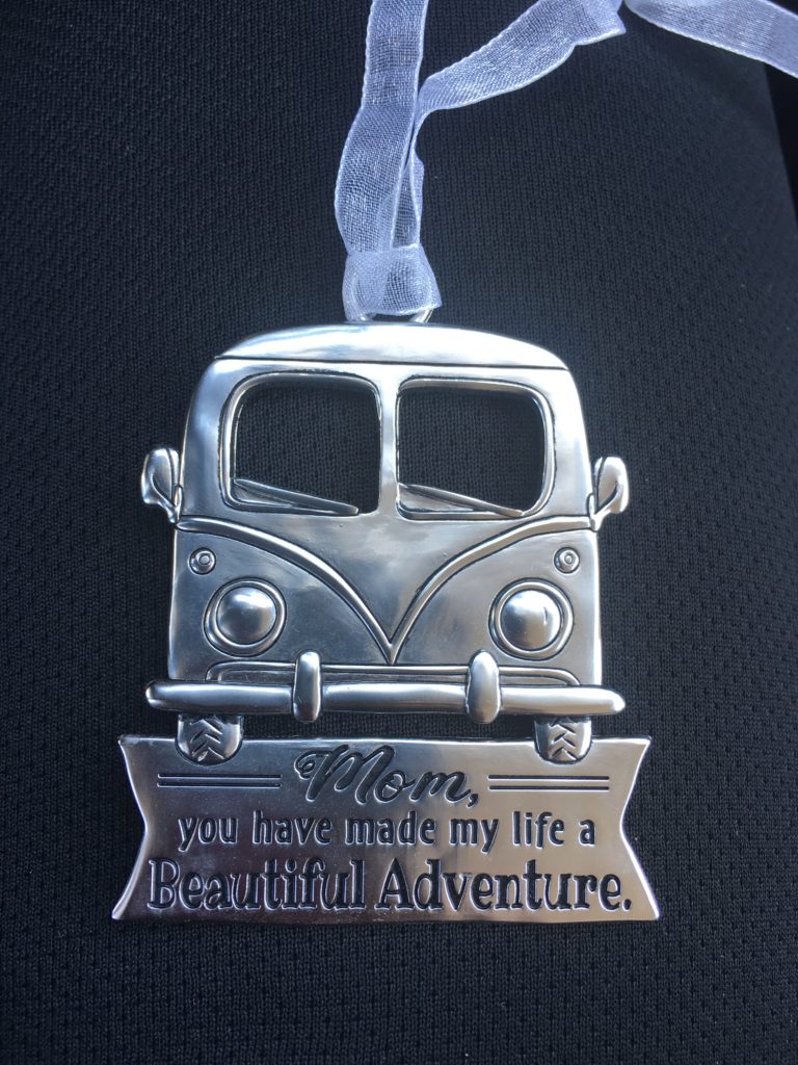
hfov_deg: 48.2
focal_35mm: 29
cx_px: 399
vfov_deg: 61.7
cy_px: 532
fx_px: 891
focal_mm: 4.15
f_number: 2.2
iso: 25
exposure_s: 1/40
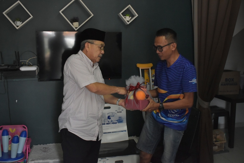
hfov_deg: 53.1
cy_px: 82
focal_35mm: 36
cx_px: 122
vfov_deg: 36.9
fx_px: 244
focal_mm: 24
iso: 4000
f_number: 4
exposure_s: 1/200
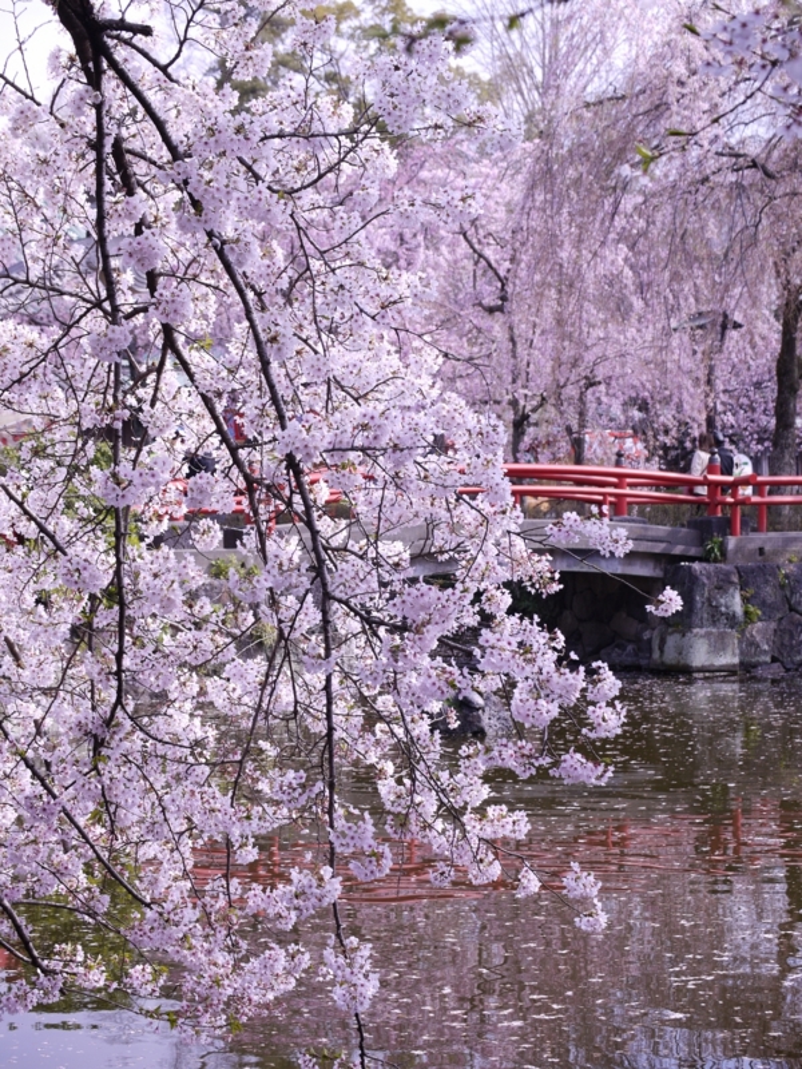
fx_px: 2780
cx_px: 401
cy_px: 534
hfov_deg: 16.4
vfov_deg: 21.8
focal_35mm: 90
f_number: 5.6
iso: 100
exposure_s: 1/80
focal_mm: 45
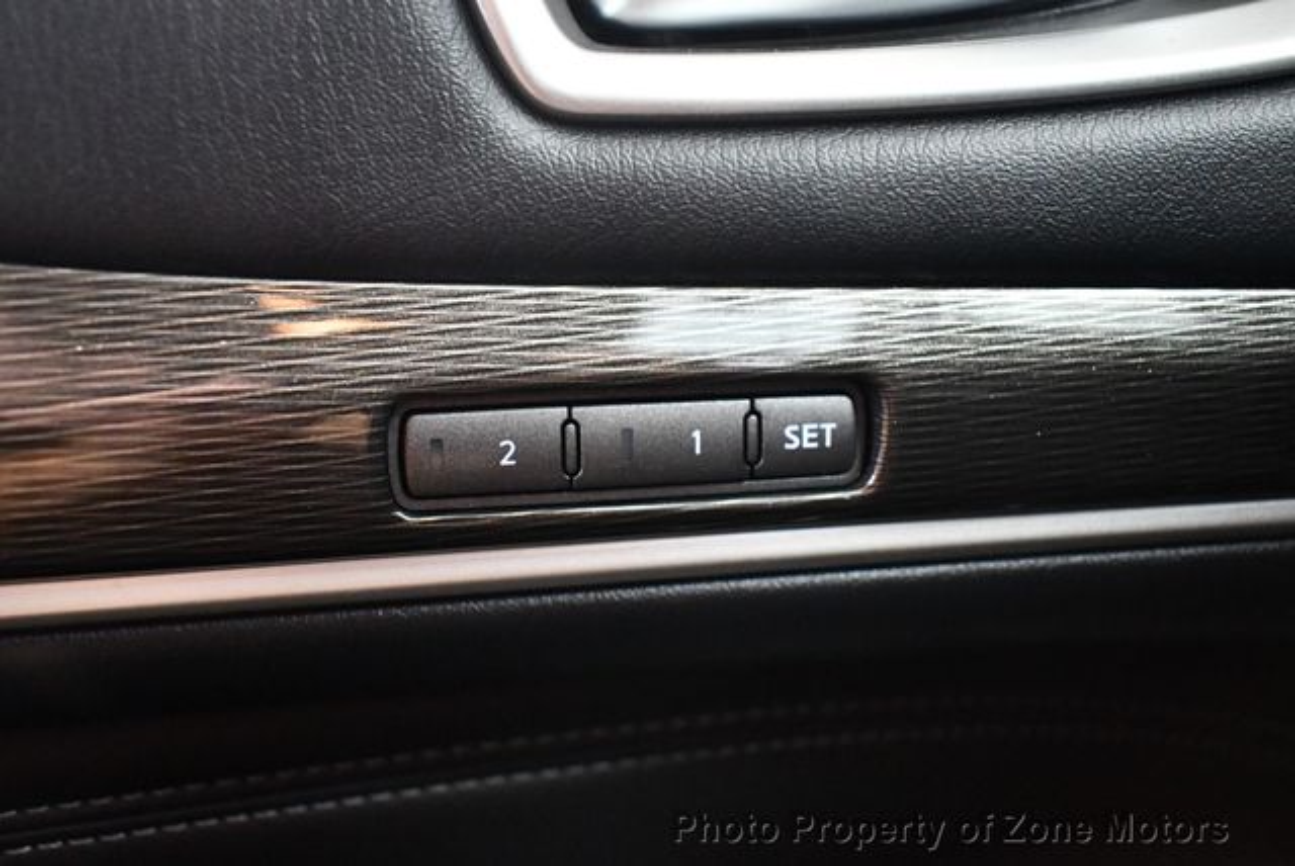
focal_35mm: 36
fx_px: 1296
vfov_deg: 36.9
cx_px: 648
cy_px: 433
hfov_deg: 53.1
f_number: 3.5
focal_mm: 18
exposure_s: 1/60
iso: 5600
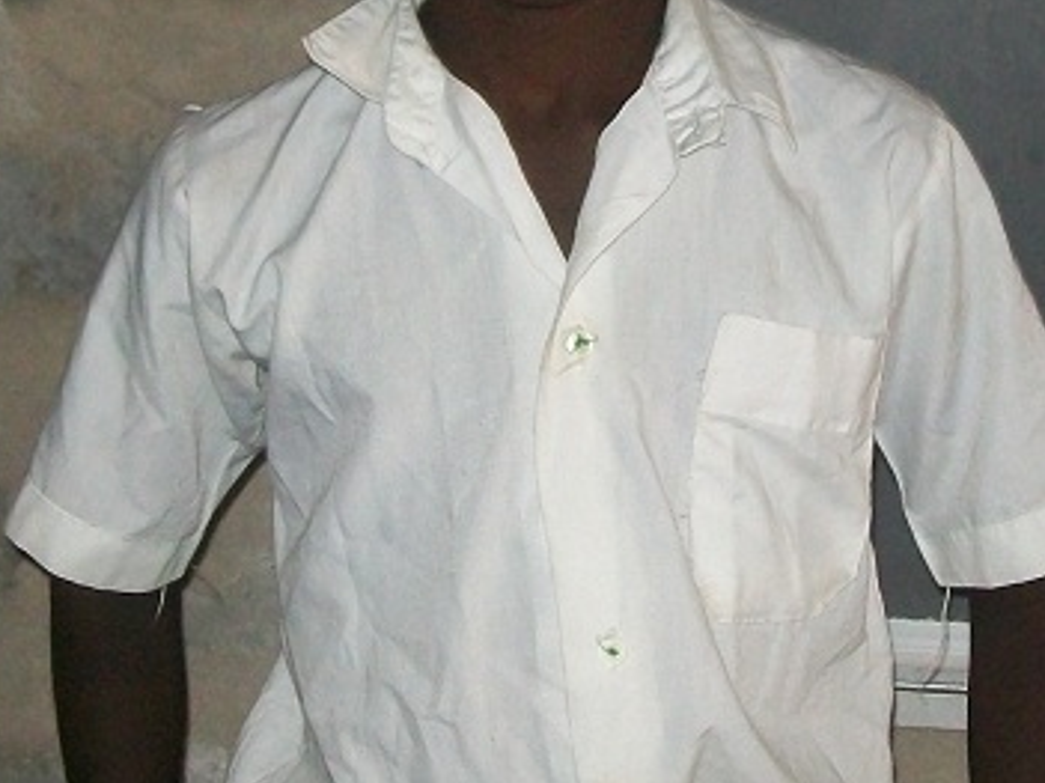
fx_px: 2686
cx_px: 485
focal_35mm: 89
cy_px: 234
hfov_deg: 22.0
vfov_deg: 16.5
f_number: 2.7
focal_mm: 6
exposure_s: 1/60
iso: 160
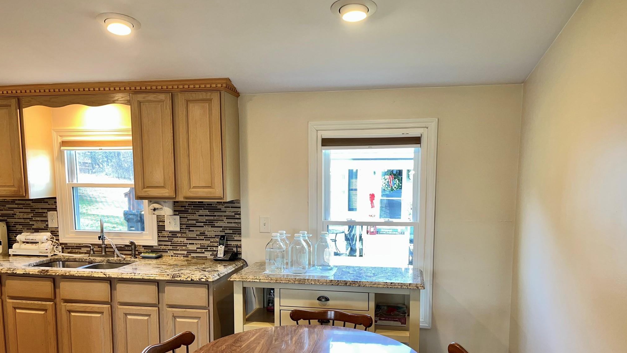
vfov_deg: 39.9
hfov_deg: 66.1
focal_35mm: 29
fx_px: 482
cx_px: 315
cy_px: 224
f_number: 1.6
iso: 40
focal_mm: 5.1
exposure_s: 1/31
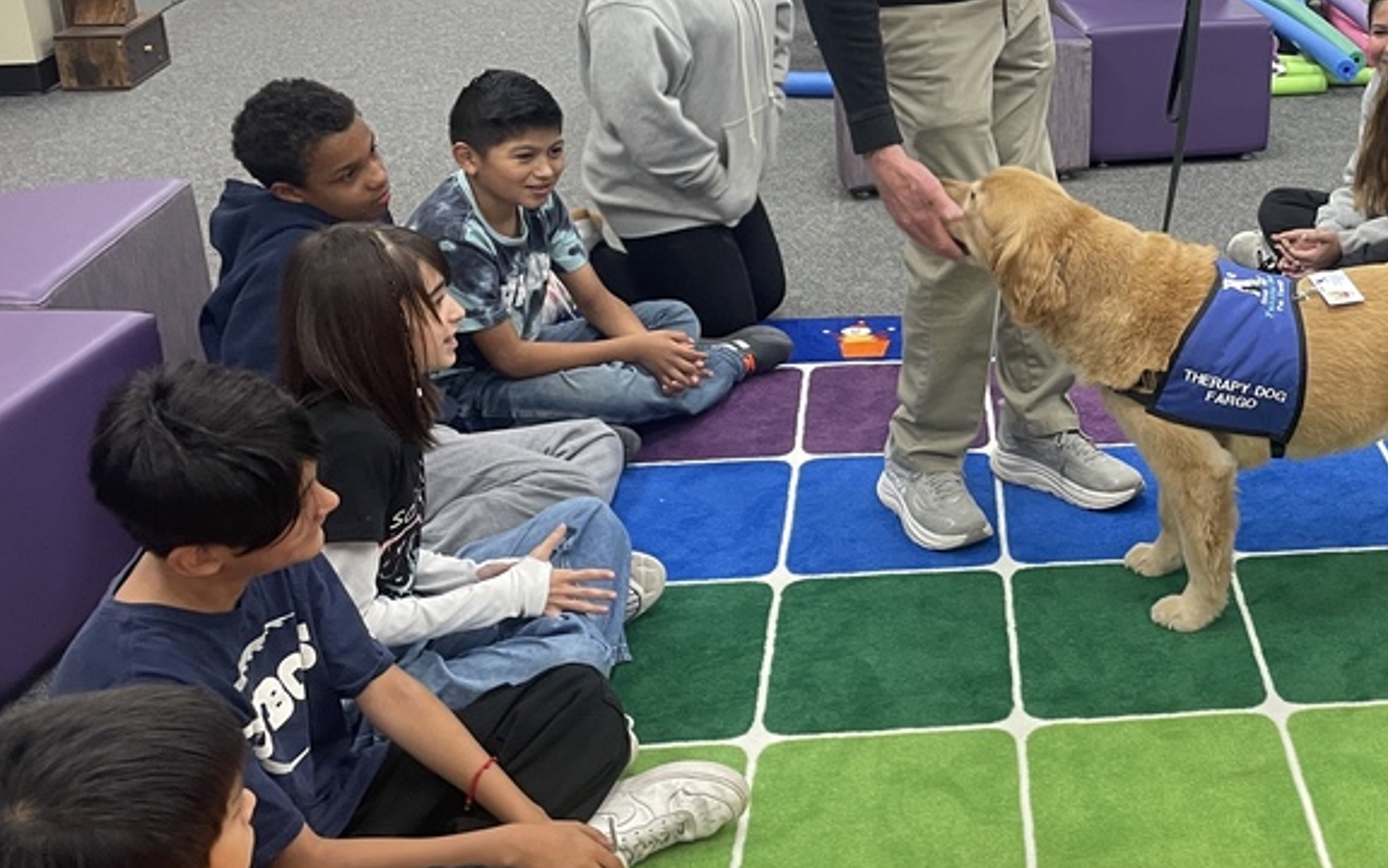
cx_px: 1135
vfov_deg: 26.2
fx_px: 1854
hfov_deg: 39.3
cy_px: 299
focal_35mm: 49
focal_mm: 4.2
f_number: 1.6
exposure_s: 1/73
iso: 125
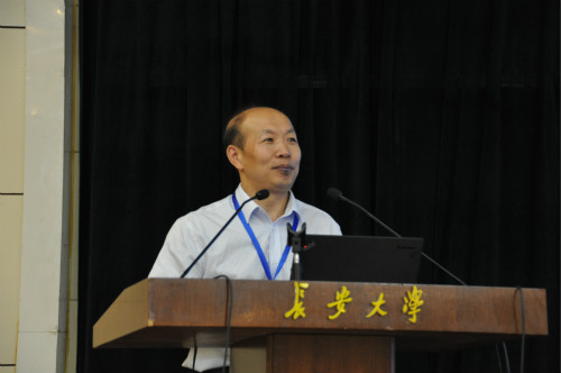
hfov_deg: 19.5
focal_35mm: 105
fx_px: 1634
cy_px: 186
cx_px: 280
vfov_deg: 13.0
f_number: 5
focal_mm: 70
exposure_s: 1/8
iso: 800
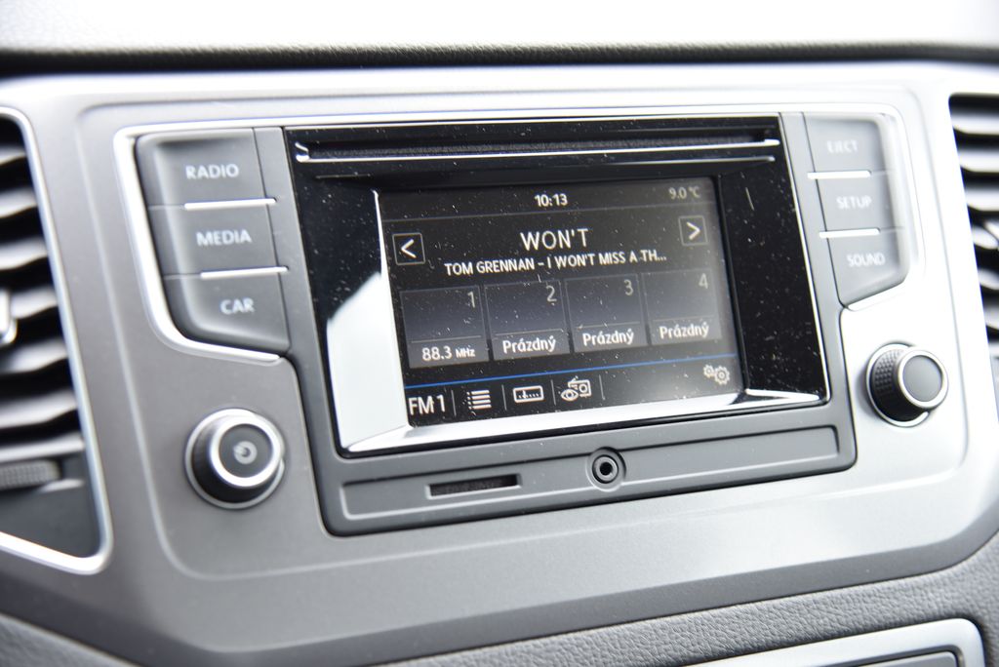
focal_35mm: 62
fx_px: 1721
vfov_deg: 21.9
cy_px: 334
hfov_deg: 32.4
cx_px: 500
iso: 500
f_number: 4
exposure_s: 1/50
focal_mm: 62
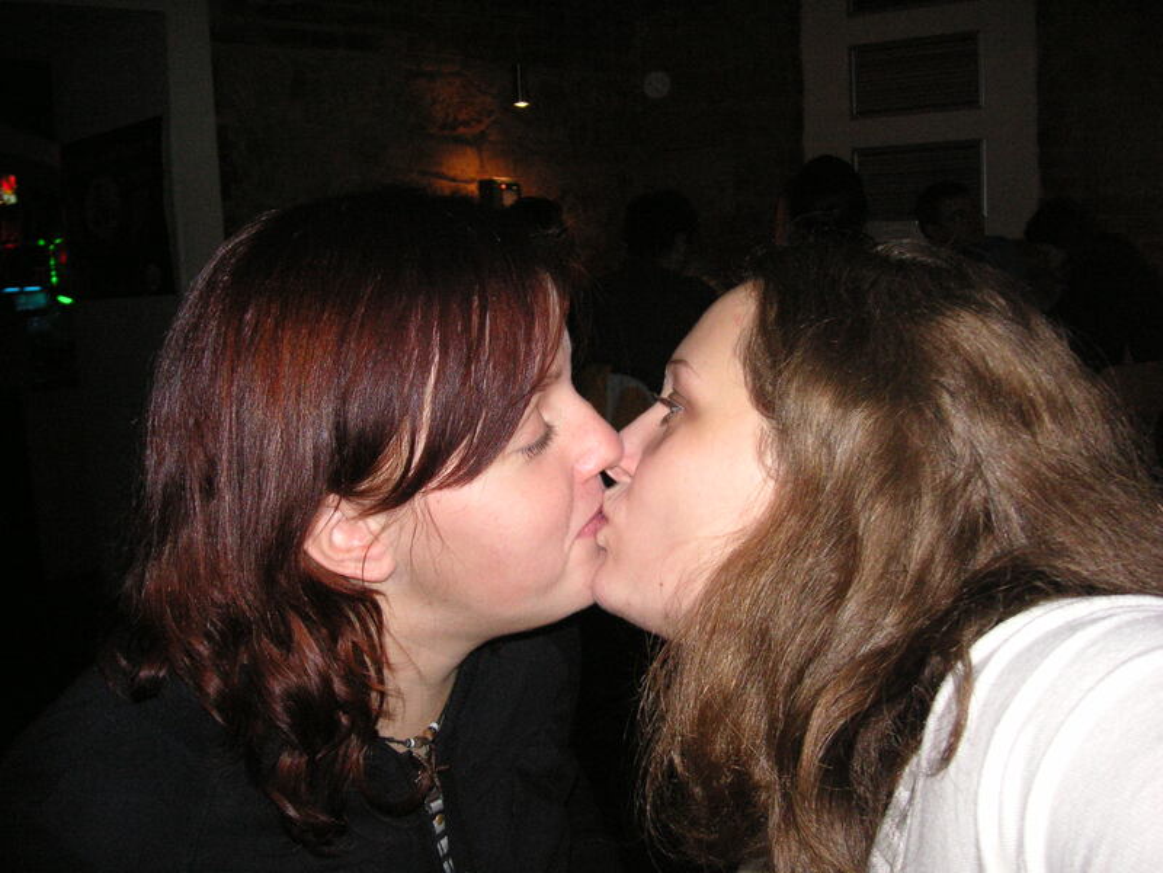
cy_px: 436
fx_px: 1243
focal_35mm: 37
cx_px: 582
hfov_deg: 50.1
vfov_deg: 38.7
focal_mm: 6.1
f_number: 2.8
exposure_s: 1/45
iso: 160
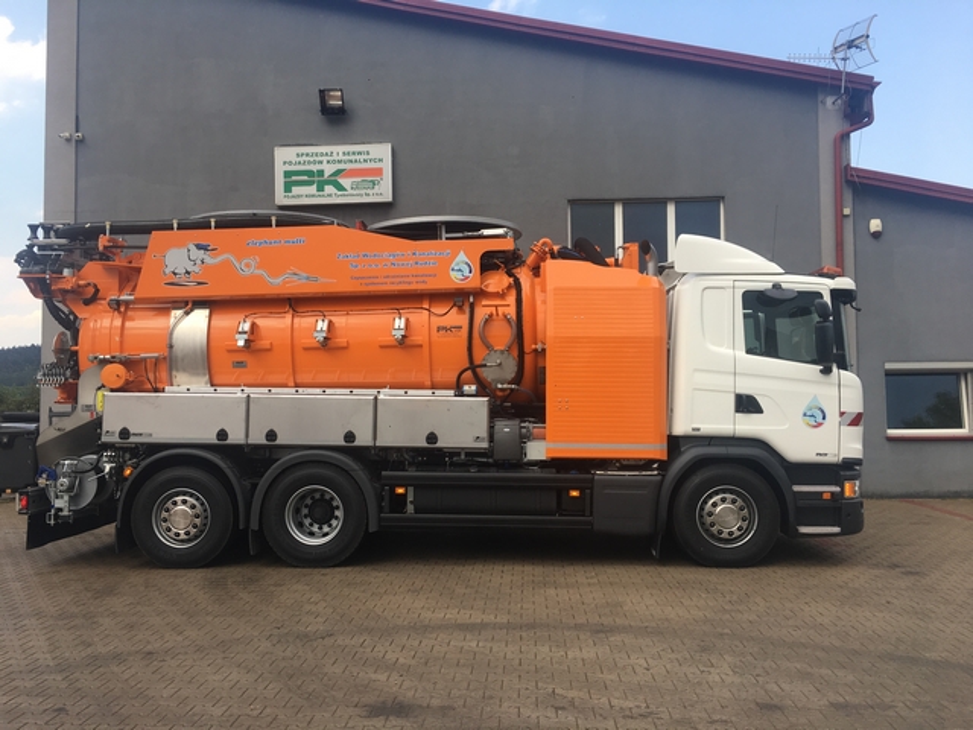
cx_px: 486
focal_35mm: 29
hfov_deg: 61.7
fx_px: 815
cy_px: 365
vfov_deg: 48.2
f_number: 2.2
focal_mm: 4.15
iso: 25
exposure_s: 1/444
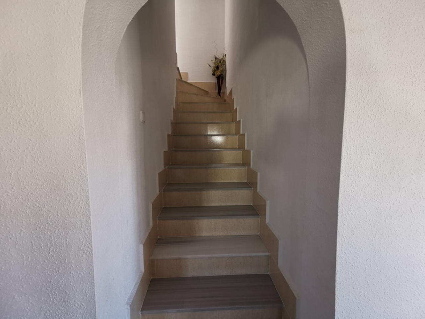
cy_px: 160
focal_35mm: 16
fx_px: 196
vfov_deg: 78.1
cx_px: 212
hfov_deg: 94.5
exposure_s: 1/50
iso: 320
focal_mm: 2.35
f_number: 2.2
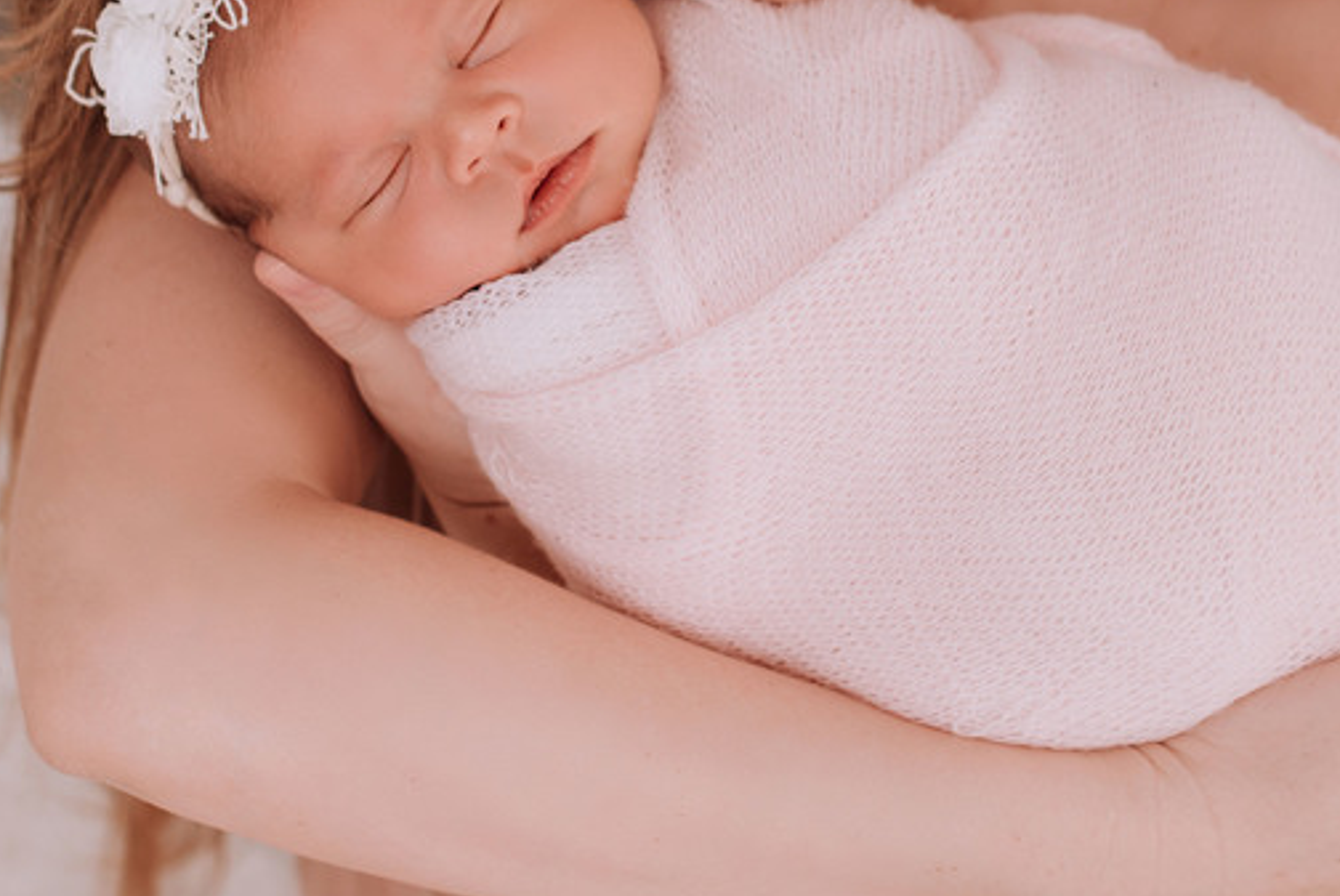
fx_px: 4433
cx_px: 766
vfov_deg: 11.5
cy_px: 94
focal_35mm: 119
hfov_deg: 17.2
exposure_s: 1/100
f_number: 3.2
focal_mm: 50
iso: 100
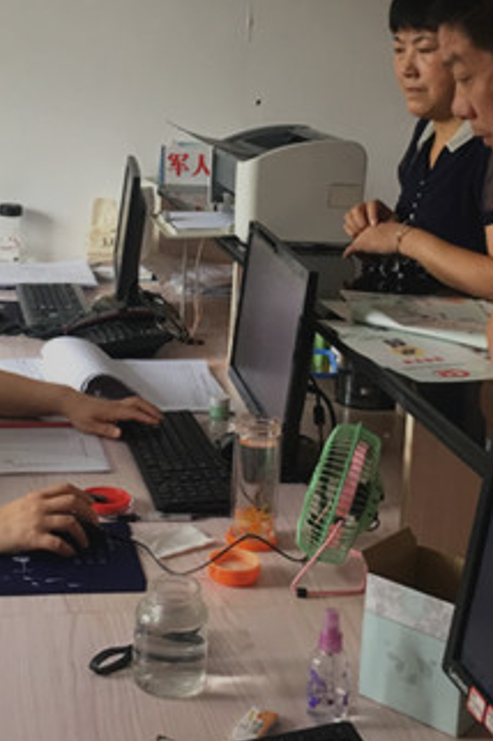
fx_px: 1235
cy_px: 198
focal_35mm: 60
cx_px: 196
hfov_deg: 22.5
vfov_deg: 32.9
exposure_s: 1/17
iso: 50
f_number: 2.2
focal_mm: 4.15
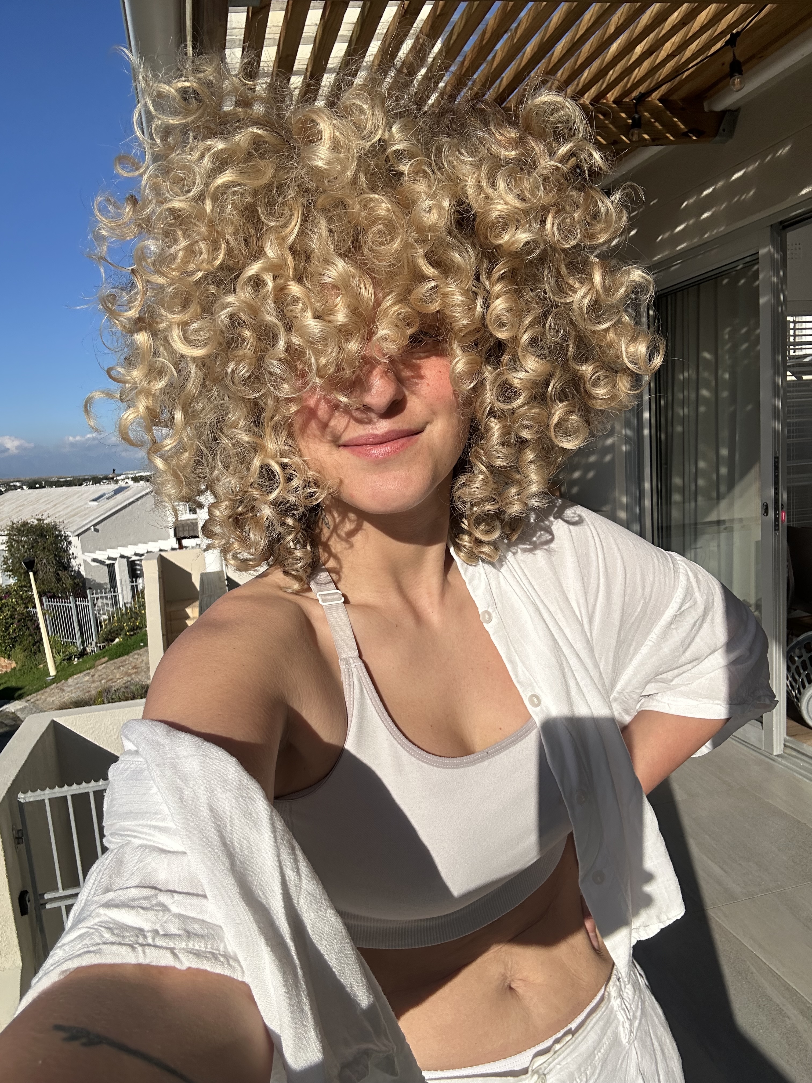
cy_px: 542
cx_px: 406
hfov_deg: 58.9
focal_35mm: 23
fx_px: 719
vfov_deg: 73.9
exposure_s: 1/1859
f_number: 1.9
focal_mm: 2.69
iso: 25
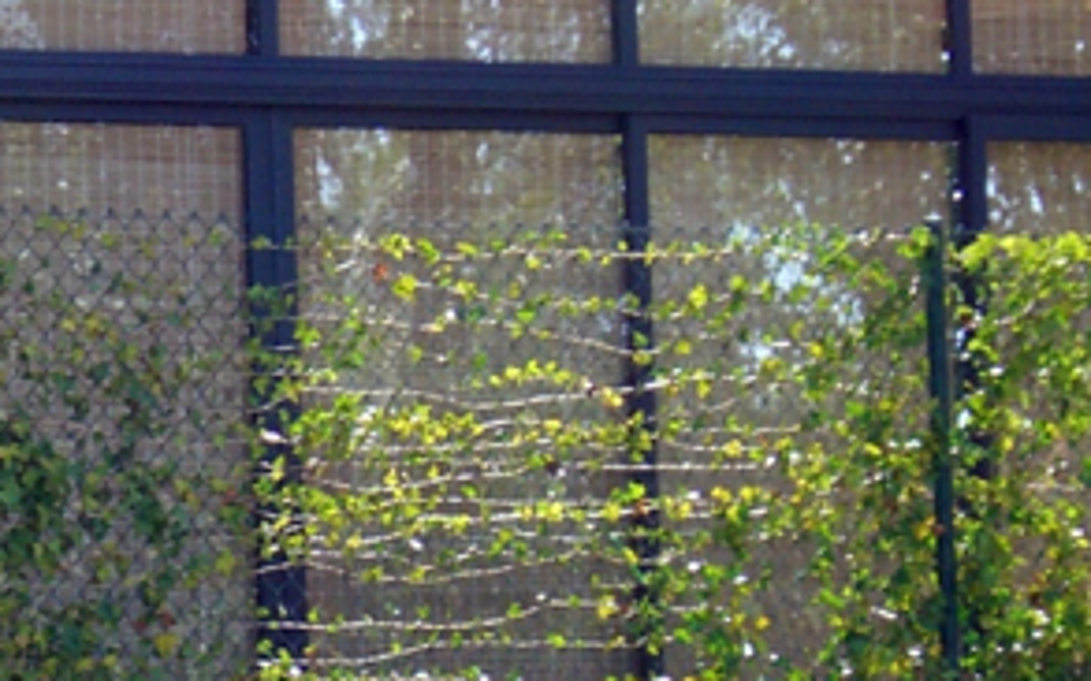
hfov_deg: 5.7
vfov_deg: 3.5
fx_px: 11029
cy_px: 307
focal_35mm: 371
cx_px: 160
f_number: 5.2
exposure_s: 1/125
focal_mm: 18.6
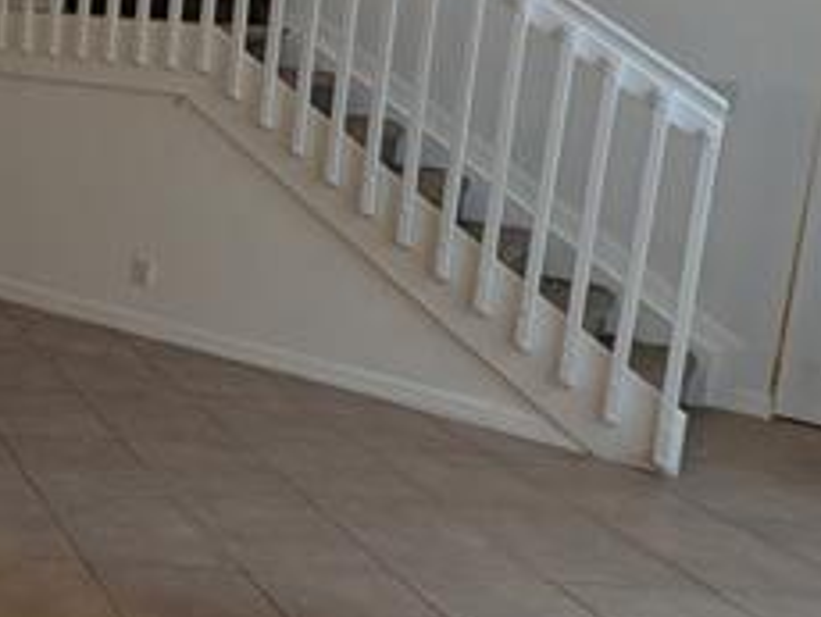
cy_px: 114
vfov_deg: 31.3
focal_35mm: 45
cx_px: -355
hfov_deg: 29.4
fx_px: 1068
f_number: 2.2
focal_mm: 1.95
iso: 310
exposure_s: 1/120
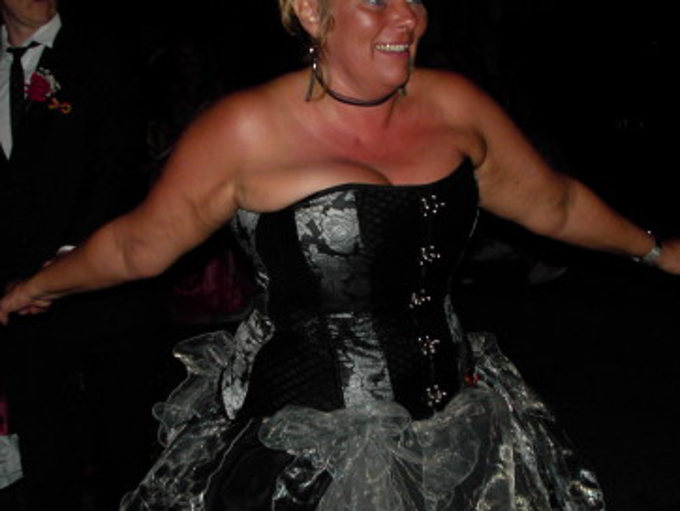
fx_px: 1120
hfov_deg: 33.8
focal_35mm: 57
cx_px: 344
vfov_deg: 25.7
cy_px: 244
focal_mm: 6.6
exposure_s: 1/51
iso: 200
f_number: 2.8
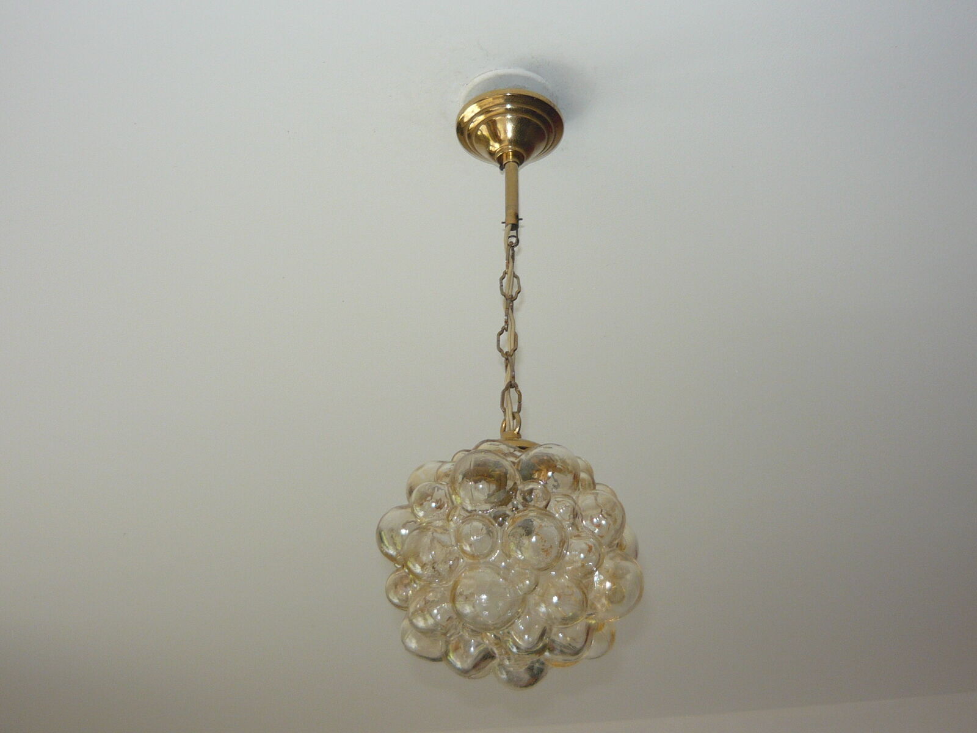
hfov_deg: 43.9
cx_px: 488
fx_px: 1214
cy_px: 366
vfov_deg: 33.6
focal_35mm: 43
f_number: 2.8
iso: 100
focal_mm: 5.5
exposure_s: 1/40
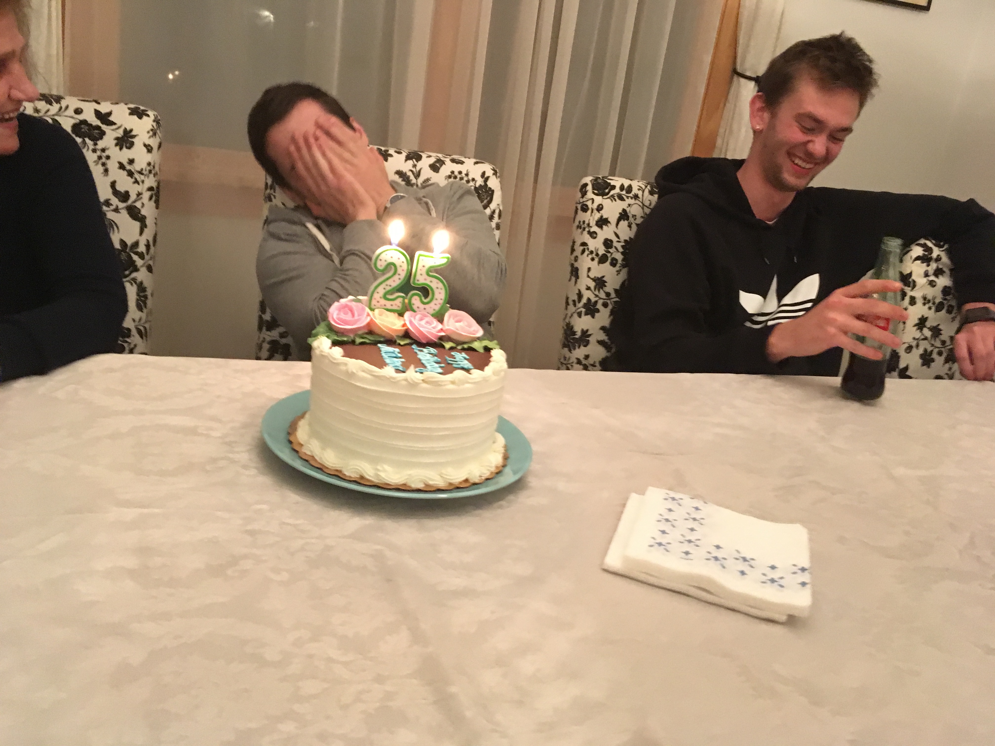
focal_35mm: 29
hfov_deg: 61.7
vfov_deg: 48.2
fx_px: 834
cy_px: 373
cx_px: 498
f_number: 2.2
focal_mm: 4.15
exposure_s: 1/15
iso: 250
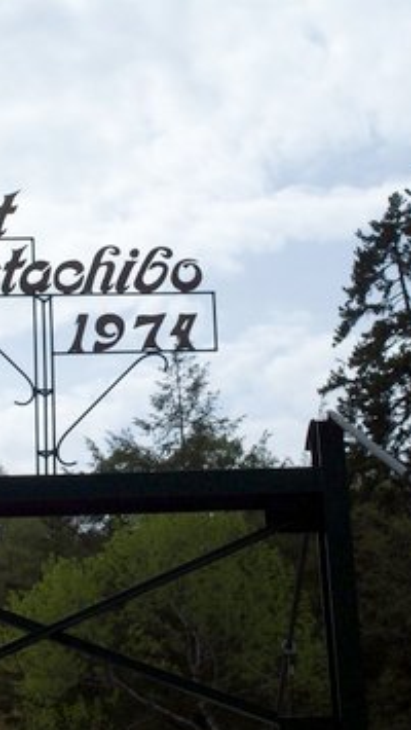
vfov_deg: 20.7
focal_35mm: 103
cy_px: 368
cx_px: 80
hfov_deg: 11.7
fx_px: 1993
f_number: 6.3
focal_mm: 14.5
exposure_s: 1/1000
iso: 100
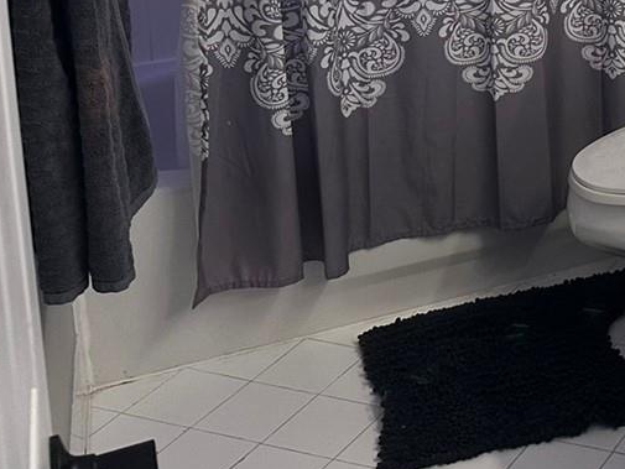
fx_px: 1373
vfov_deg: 17.4
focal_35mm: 76
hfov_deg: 22.0
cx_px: 892
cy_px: -239
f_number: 1.78
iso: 125
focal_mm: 6.86
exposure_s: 1/120
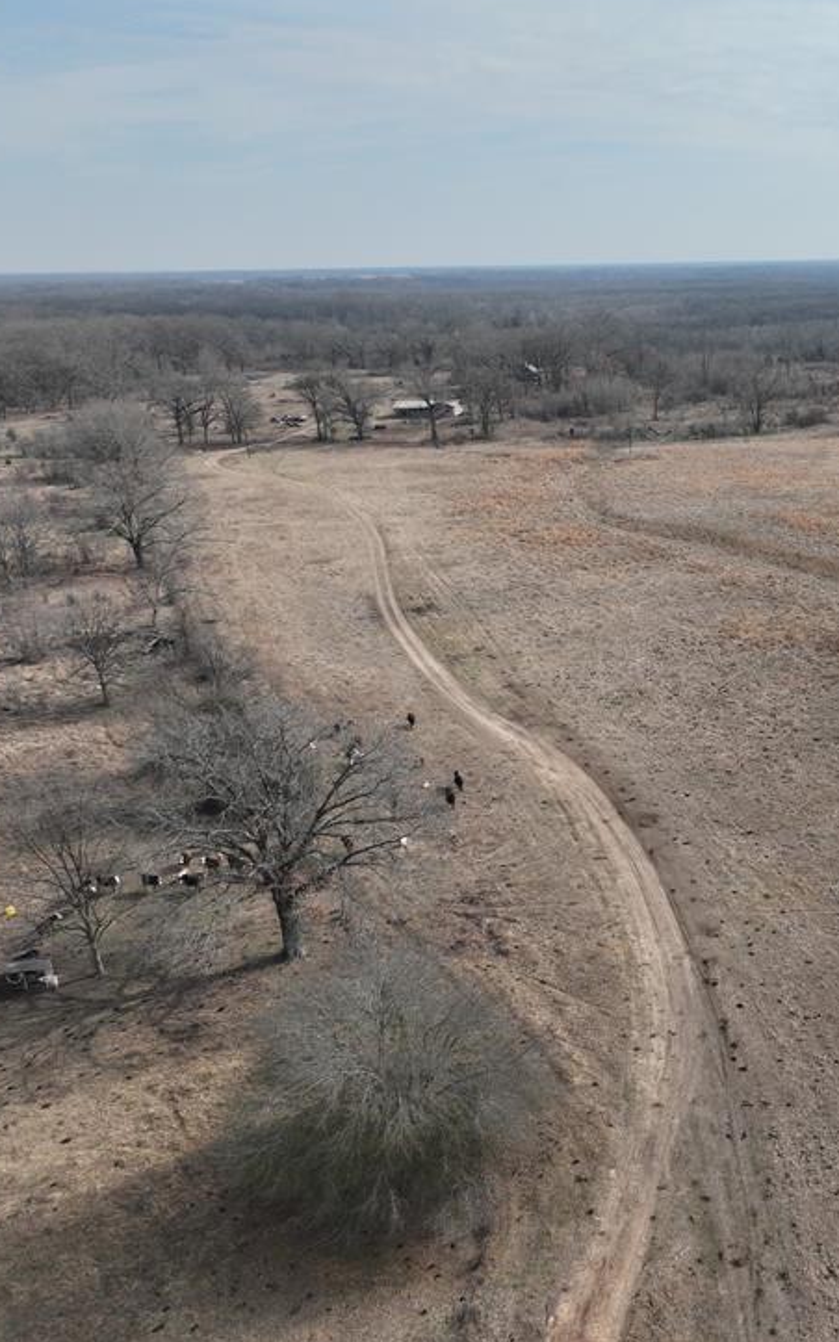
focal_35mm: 36
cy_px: 636
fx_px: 1317
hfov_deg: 32.1
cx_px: 867
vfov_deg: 54.0
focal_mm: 12.29
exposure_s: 1/3200
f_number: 2.8
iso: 200
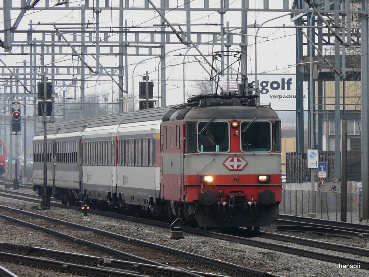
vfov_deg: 5.1
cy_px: 138
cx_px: 184
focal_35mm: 289
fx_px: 3079
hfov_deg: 6.9
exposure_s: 1/250
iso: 100
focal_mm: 47.5
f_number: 4
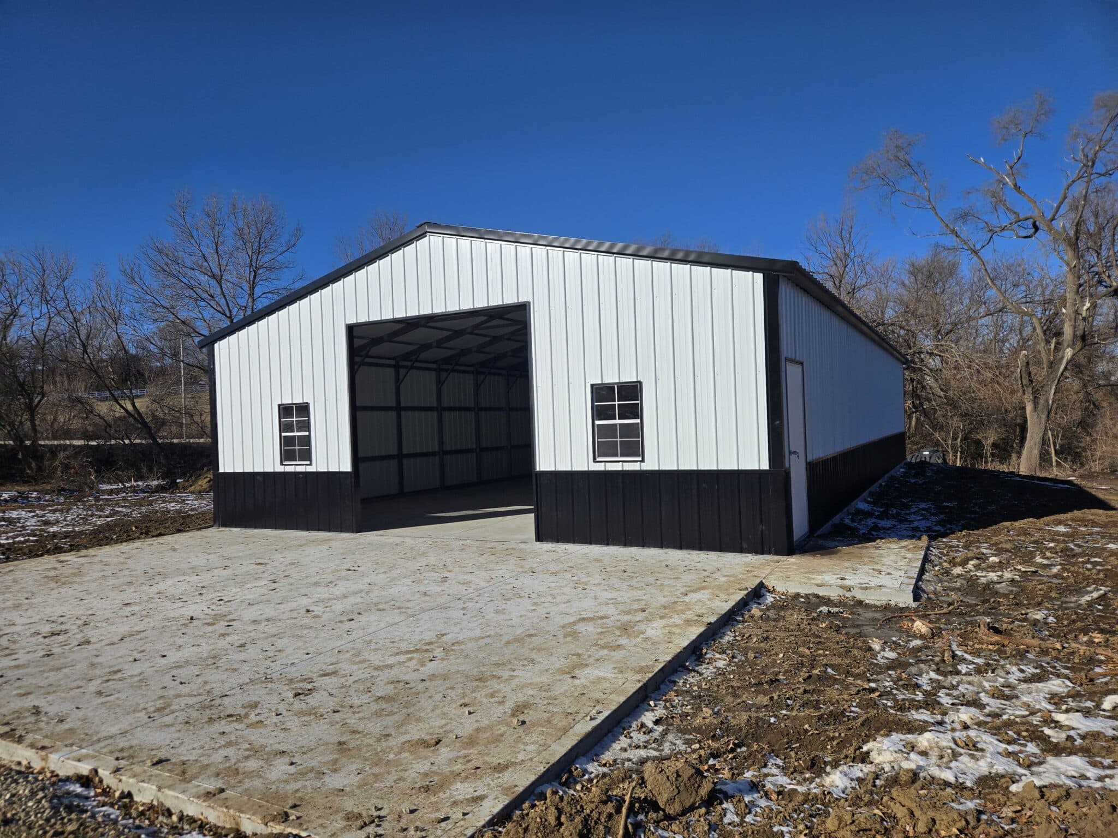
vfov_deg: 58.9
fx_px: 743
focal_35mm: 23
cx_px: 559
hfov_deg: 73.9
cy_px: 419
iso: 25
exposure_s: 1/3134
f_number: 1.8
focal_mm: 5.4
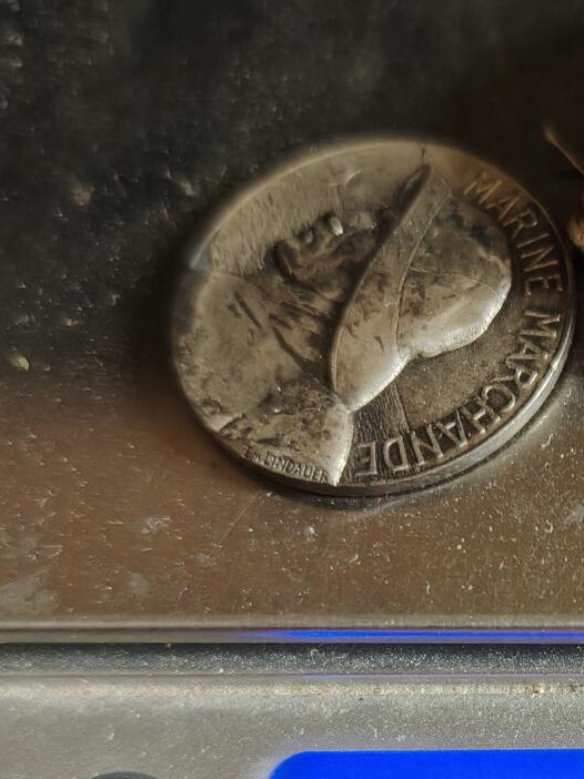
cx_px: 642
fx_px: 1328
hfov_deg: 23.3
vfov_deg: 31.6
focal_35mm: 59
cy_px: 650
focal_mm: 6.06
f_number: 1.6
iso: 640
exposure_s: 1/100
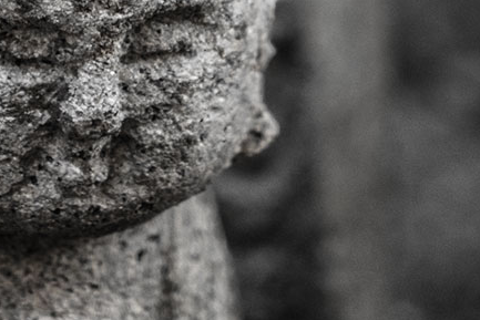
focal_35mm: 374
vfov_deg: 3.6
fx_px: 4988
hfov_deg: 5.5
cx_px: 127
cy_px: -392
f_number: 2.8
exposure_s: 1/160
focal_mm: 50
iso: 400
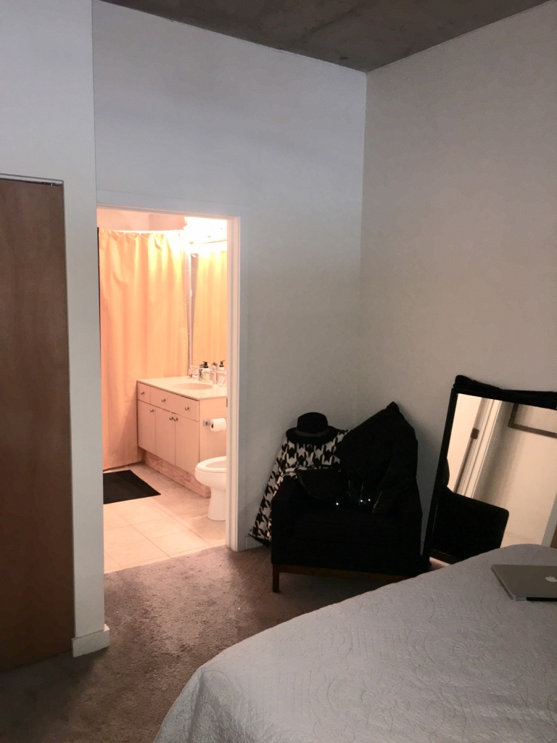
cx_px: 278
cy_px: 372
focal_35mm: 29
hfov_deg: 48.2
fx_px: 622
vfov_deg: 61.7
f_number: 2.2
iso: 50
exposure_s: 1/20
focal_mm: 4.15
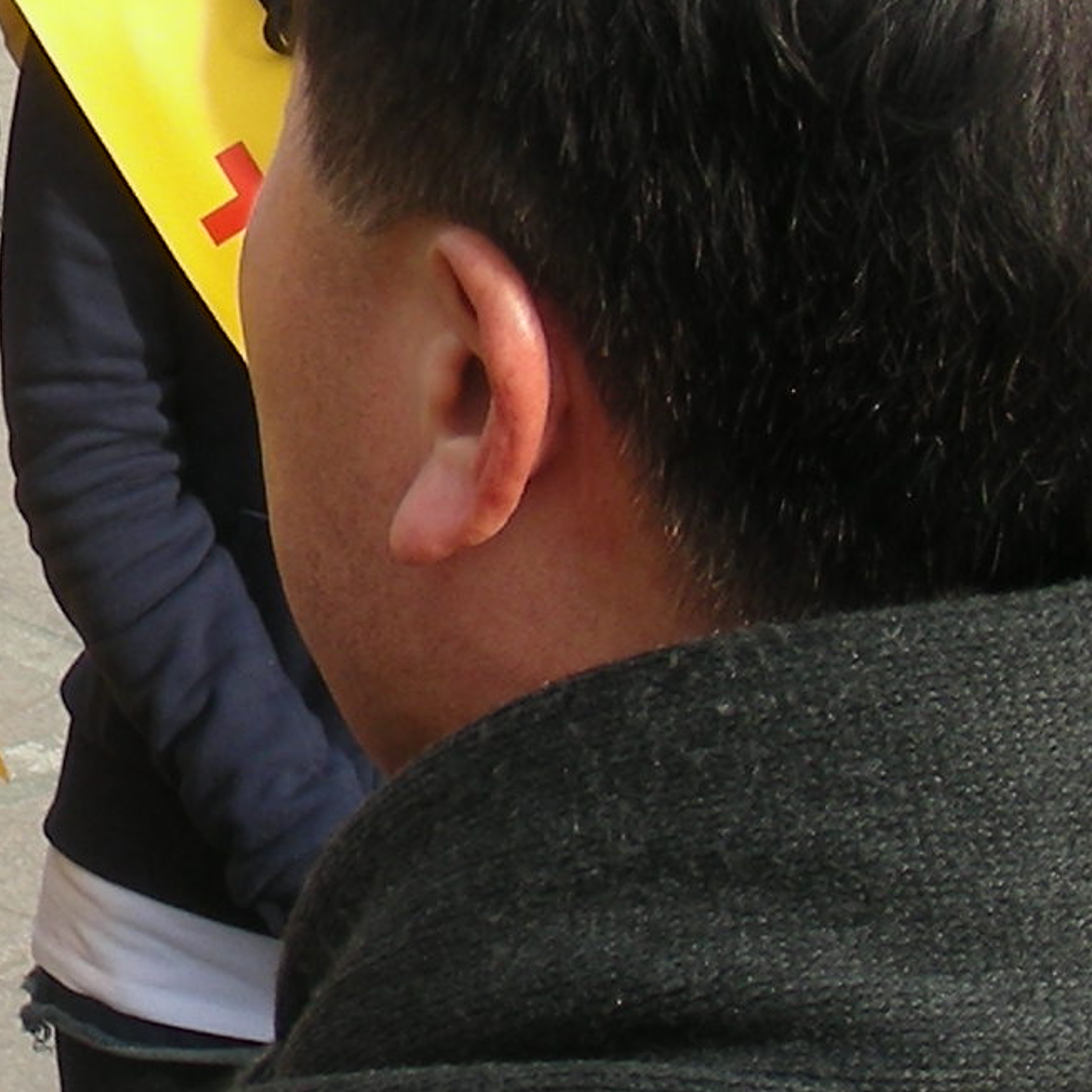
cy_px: 64
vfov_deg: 10.3
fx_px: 5996
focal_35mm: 168
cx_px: -595
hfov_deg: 10.0
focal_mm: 7.4
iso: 50
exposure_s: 1/193
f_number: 4
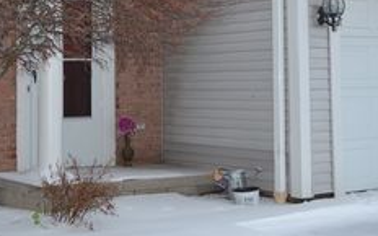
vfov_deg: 16.2
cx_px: 135
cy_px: 4
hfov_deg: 26.0
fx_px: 814
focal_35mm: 79
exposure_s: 1/125
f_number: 4
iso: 280
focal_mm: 24
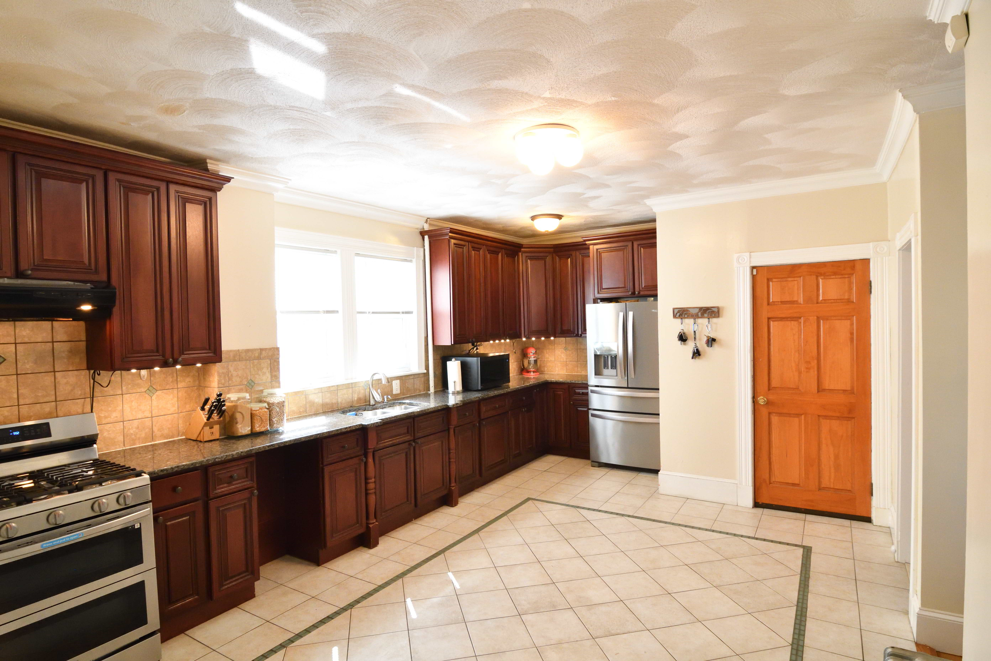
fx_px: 495
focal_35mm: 18
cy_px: 330
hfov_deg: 90.0
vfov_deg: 67.4
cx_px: 496
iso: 3200
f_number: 8
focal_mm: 12
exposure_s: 1/80
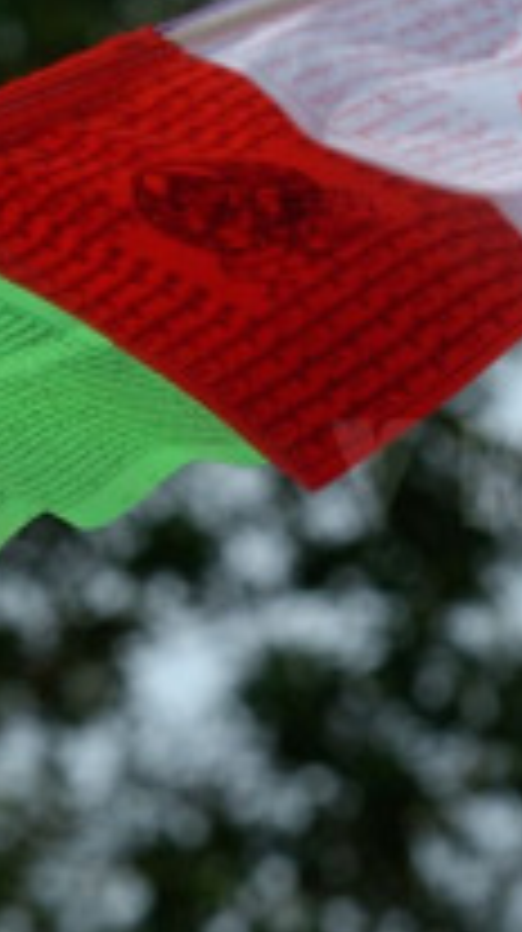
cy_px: 1094
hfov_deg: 2.0
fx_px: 14609
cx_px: -178
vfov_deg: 3.6
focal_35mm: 592
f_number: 5.6
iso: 125
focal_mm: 130
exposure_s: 1/500
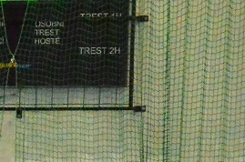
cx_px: -219
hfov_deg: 2.9
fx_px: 4768
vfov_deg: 1.9
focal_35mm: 702
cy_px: 312
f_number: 5.6
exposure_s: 1/1250
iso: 6400
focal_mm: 105
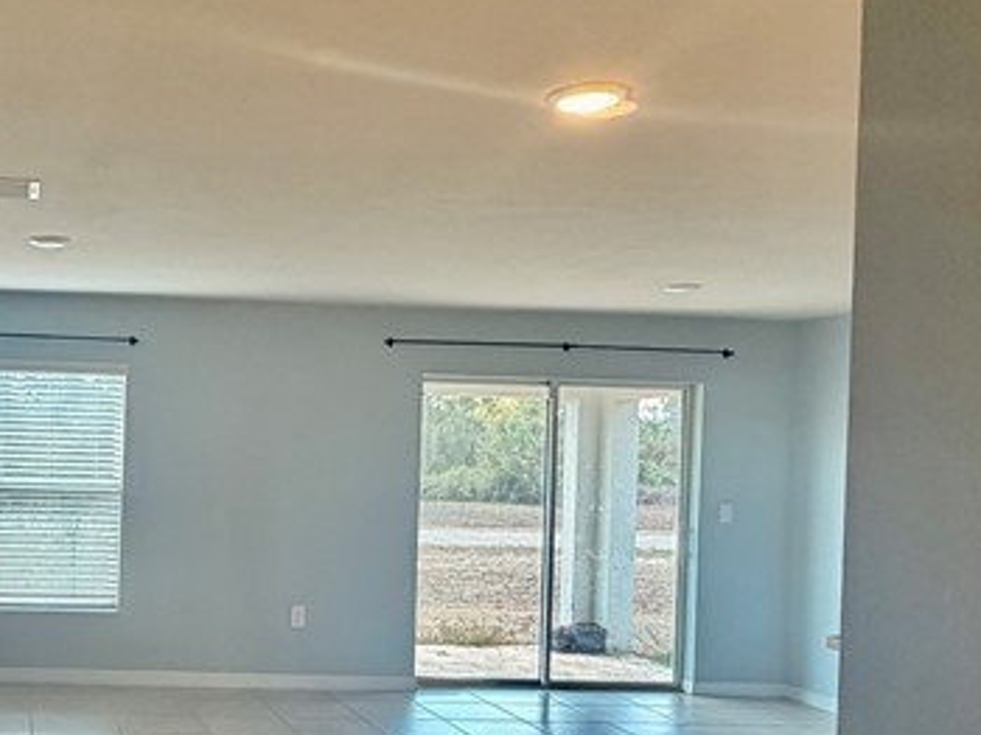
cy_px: 457
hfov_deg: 41.5
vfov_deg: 34.9
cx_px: 67
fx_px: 1161
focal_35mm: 41
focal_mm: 2.22
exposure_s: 1/120
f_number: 2.2
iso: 160
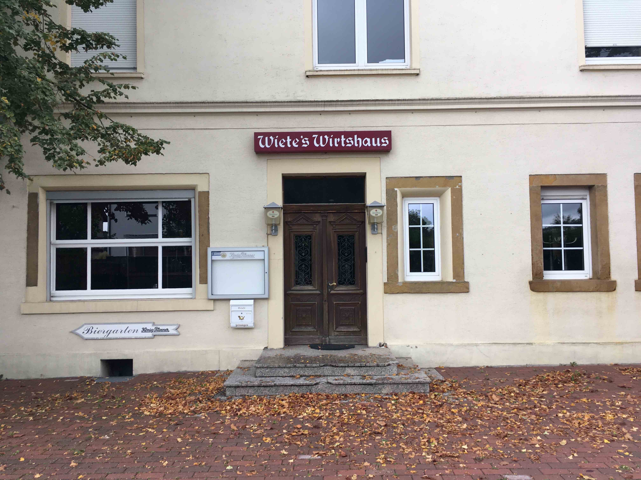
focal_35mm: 29
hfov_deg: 61.7
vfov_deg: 48.2
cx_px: 320
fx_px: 537
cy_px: 240
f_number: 2.2
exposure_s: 1/100
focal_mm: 4.15
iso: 25
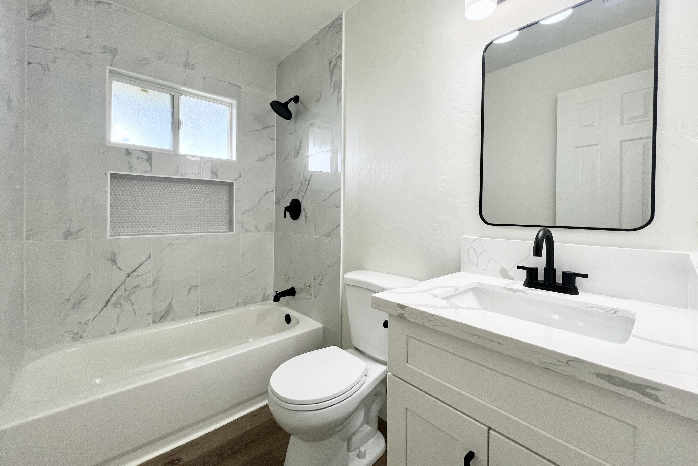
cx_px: 352
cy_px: 215
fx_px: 271
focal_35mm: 14
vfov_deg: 81.1
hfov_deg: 104.2
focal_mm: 1.57
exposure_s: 1/120
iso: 125
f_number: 1.8
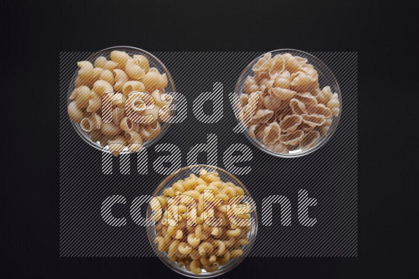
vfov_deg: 23.8
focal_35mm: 57
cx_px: 208
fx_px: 663
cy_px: 154
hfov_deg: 35.1
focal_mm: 50
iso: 100
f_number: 8
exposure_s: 1/100
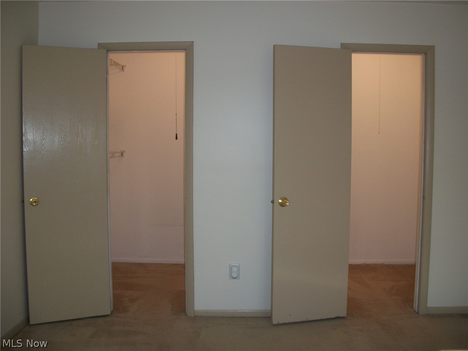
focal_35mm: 35
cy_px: 176
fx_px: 473
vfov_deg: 40.7
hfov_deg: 52.6
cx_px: 234
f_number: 3.1
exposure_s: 1/60
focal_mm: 6.3
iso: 80
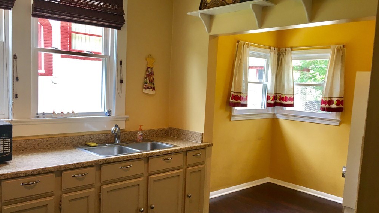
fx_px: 322
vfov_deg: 36.7
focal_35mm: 32
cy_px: 118
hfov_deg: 61.0
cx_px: 188
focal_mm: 4.15
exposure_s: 1/40
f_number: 2.2
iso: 25
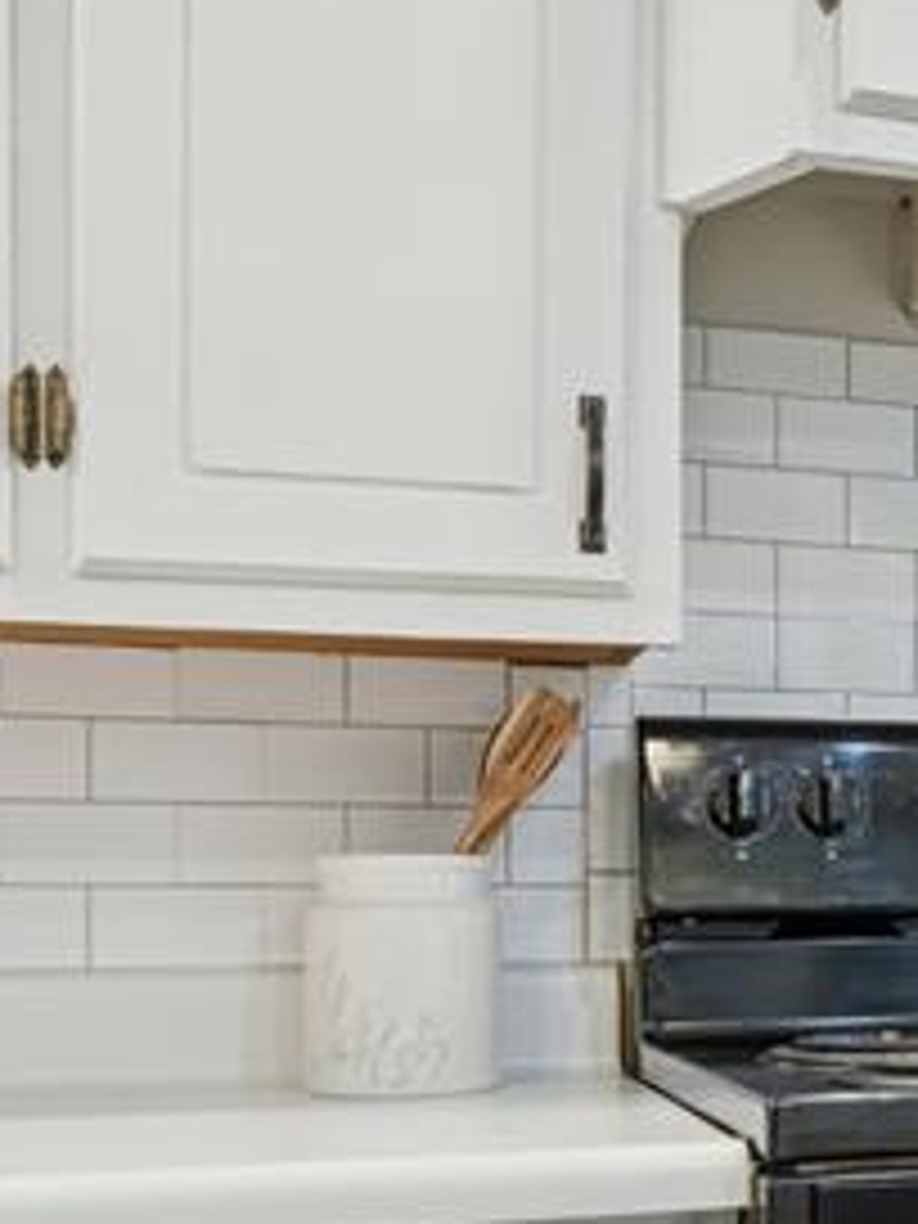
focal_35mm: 58
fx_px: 2051
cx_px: 1246
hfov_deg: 22.2
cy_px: 1004
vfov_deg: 32.2
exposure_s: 1/6
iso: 200
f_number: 7.1
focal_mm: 16
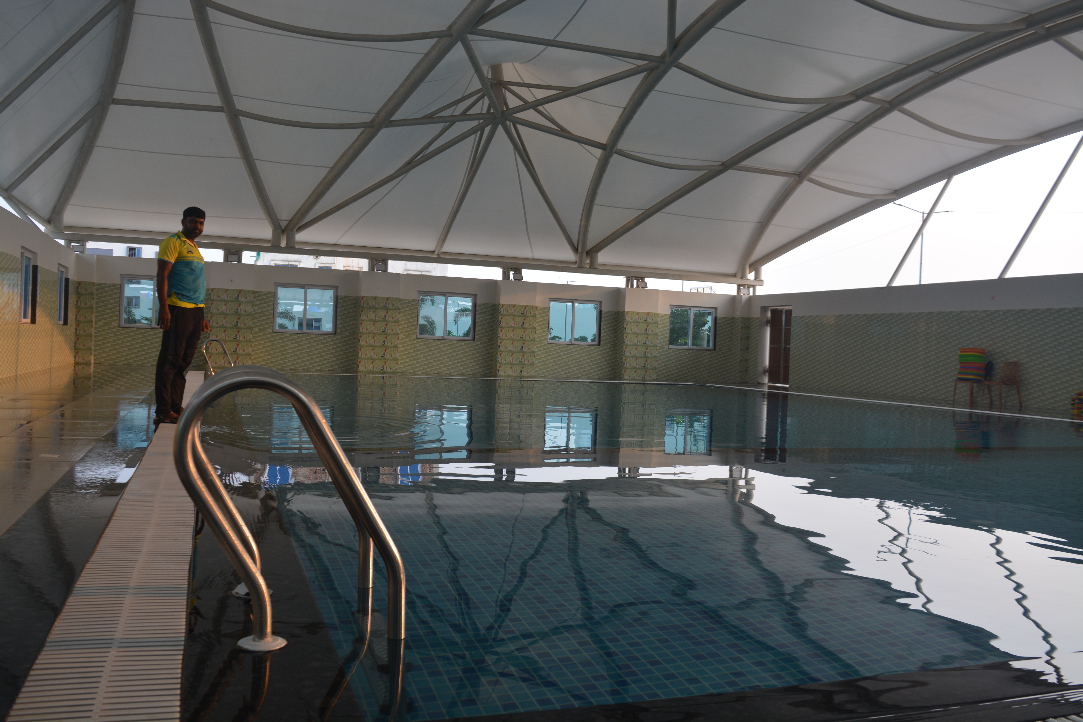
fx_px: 948
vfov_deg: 41.7
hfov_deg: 59.5
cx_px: 542
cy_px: 361
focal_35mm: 32
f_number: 5.6
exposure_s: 1/125
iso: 200
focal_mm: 21
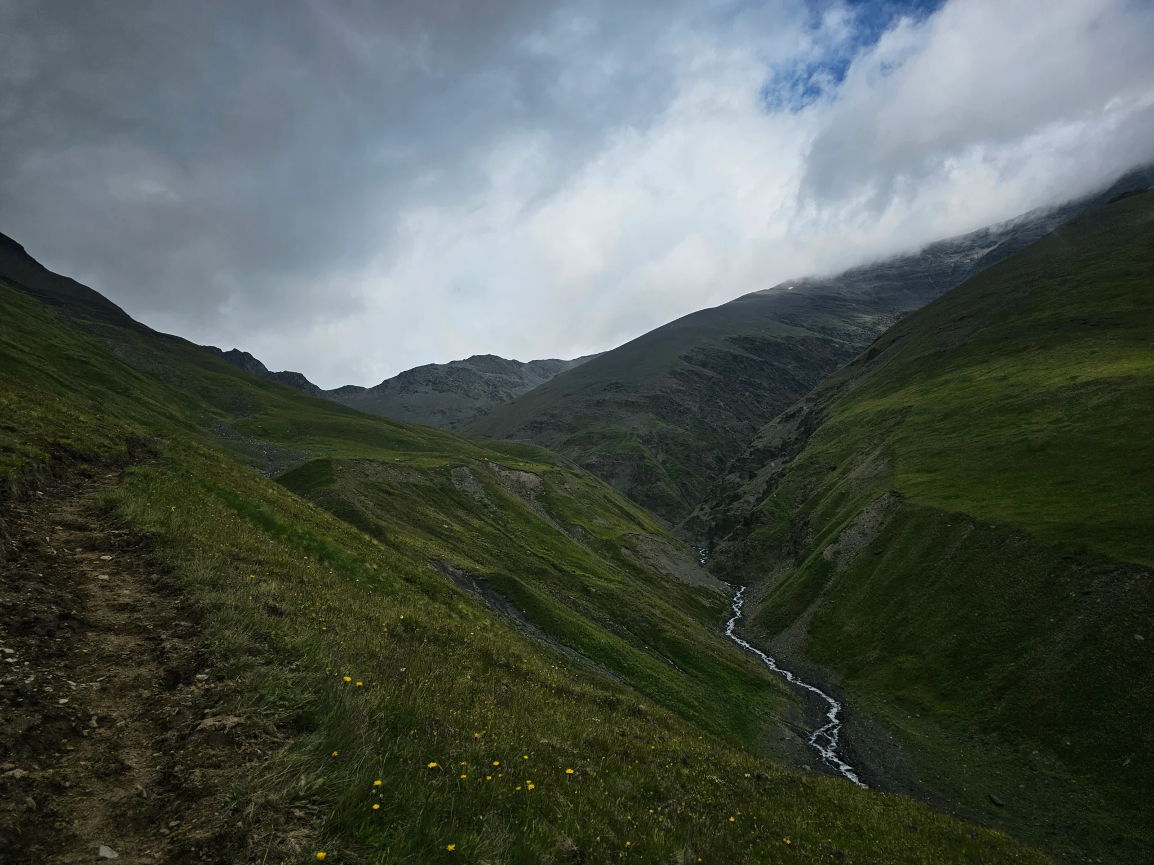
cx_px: 577
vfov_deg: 58.9
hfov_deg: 73.9
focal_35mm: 23
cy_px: 432
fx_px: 767
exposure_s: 1/2572
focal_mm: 6.3
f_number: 1.7
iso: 10
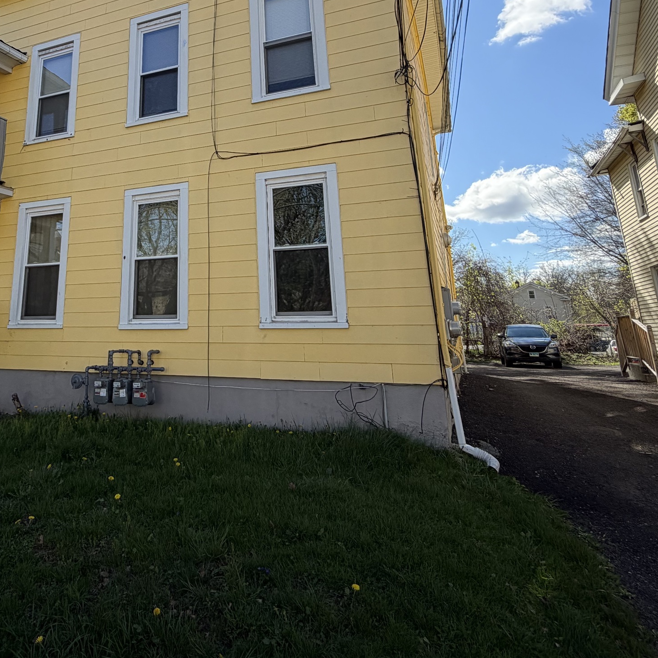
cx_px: 198
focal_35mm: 26
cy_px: 176
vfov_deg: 58.2
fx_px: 559
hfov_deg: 58.9
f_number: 2.2
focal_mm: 2.22
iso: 32
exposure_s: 1/770
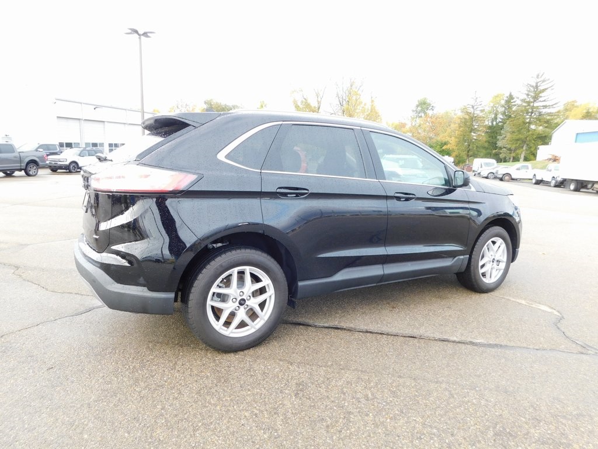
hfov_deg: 73.9
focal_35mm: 23
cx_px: 299
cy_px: 224
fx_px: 397
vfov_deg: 58.9
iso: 125
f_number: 3
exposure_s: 1/125
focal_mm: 4
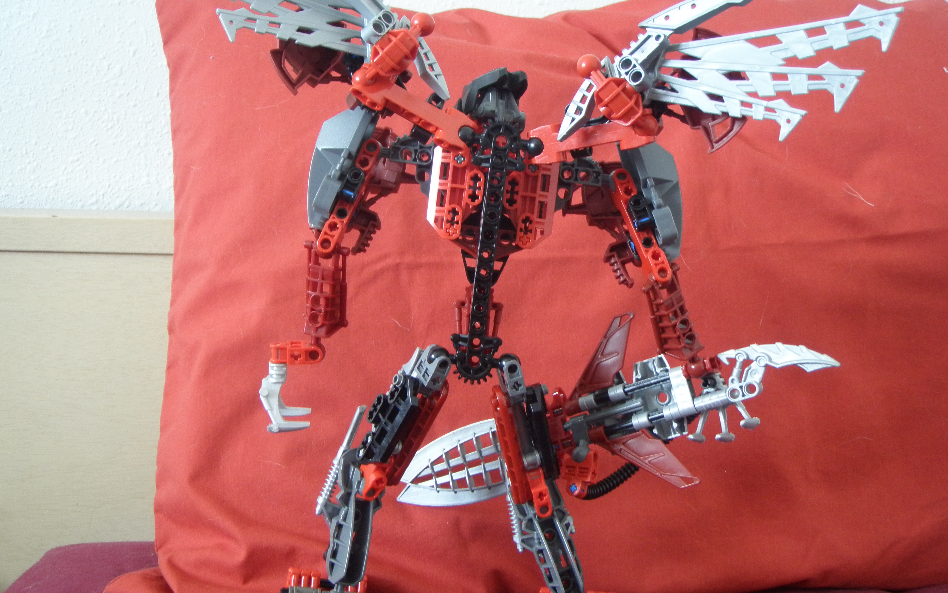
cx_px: 476
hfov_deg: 48.2
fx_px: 1059
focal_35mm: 41
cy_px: 314
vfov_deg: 31.2
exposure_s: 1/8
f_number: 3.5
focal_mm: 6.7
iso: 200
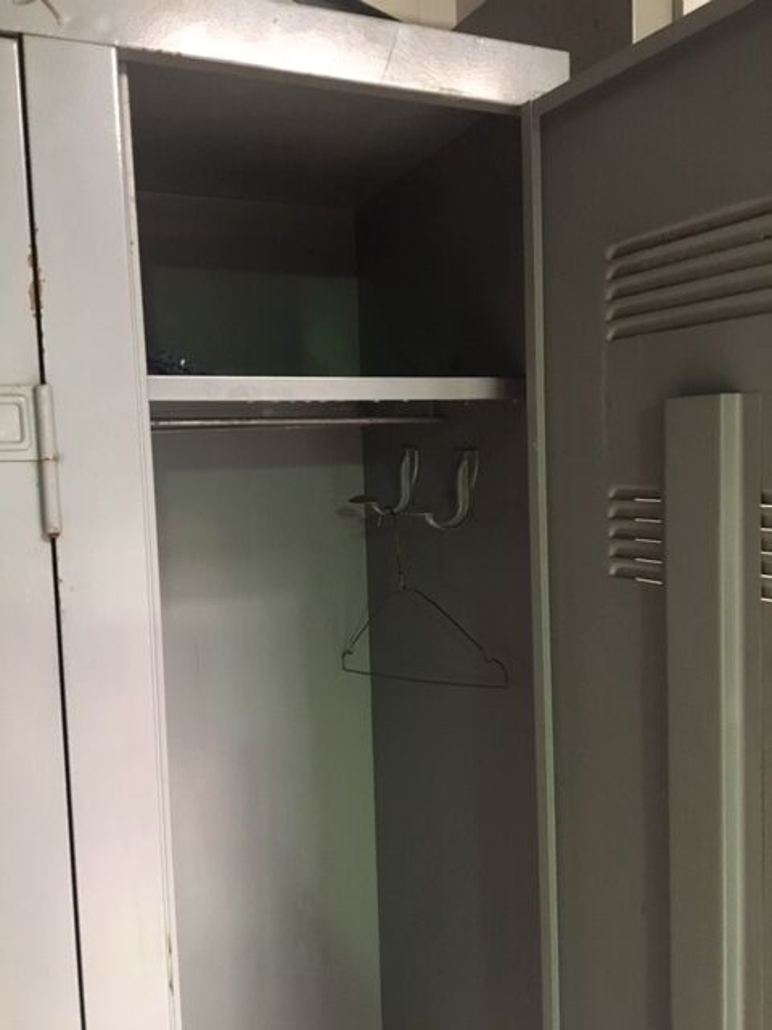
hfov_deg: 48.2
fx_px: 862
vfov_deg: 61.7
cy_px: 515
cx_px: 386
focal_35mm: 29
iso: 200
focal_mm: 4.15
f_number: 2.2
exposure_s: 1/25
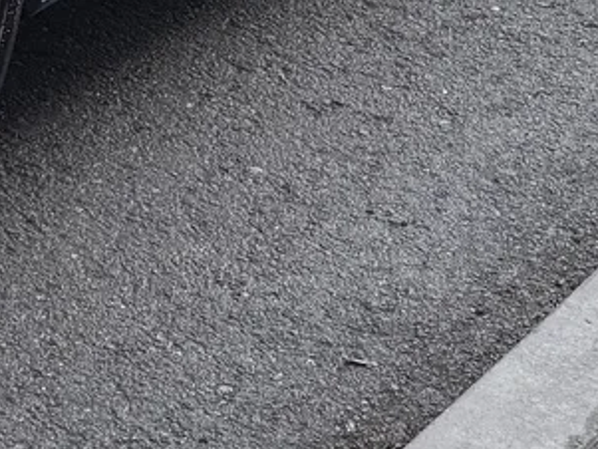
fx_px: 2385
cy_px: -324
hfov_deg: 13.3
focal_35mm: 138
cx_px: -375
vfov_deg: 10.2
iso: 50
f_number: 1.6
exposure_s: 1/531
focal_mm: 5.96
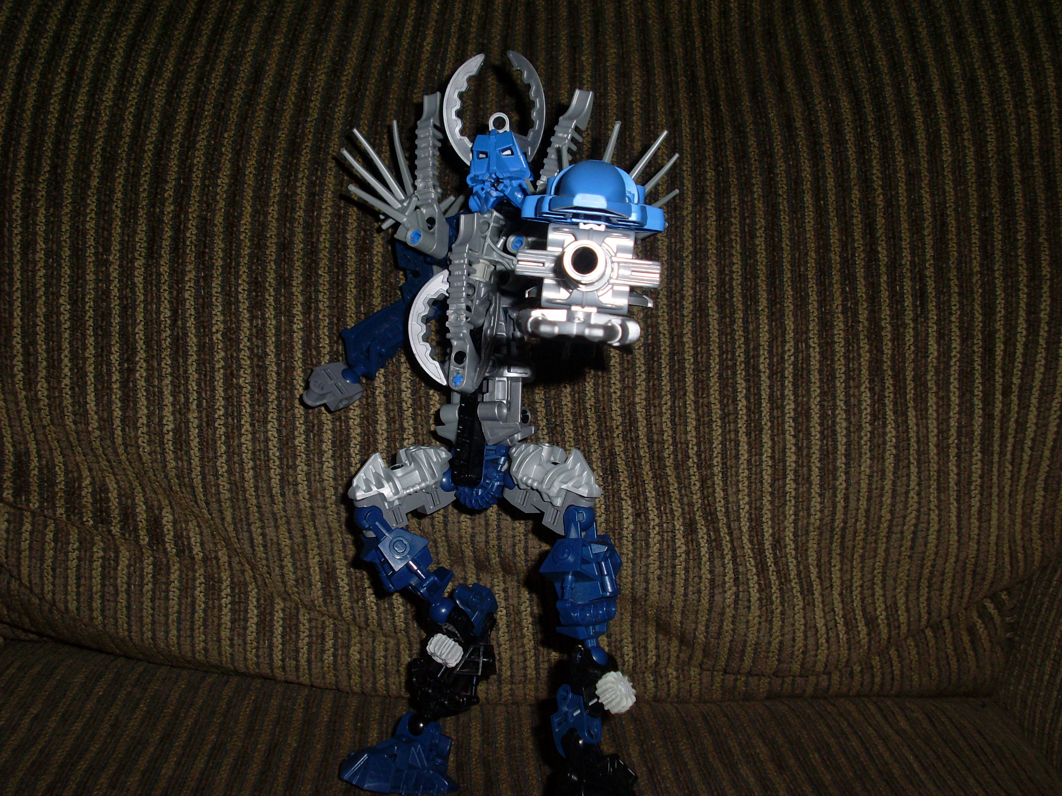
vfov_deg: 29.7
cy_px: 398
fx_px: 1503
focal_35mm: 49
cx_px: 531
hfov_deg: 38.9
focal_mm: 8.1
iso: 100
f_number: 8.7
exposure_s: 1/45
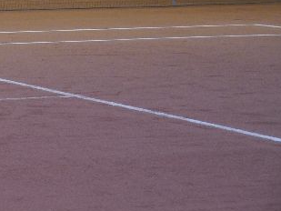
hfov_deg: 10.9
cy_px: -126
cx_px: -177
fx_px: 1397
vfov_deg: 8.4
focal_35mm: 172
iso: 800
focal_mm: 26
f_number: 4.7
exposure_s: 1/40
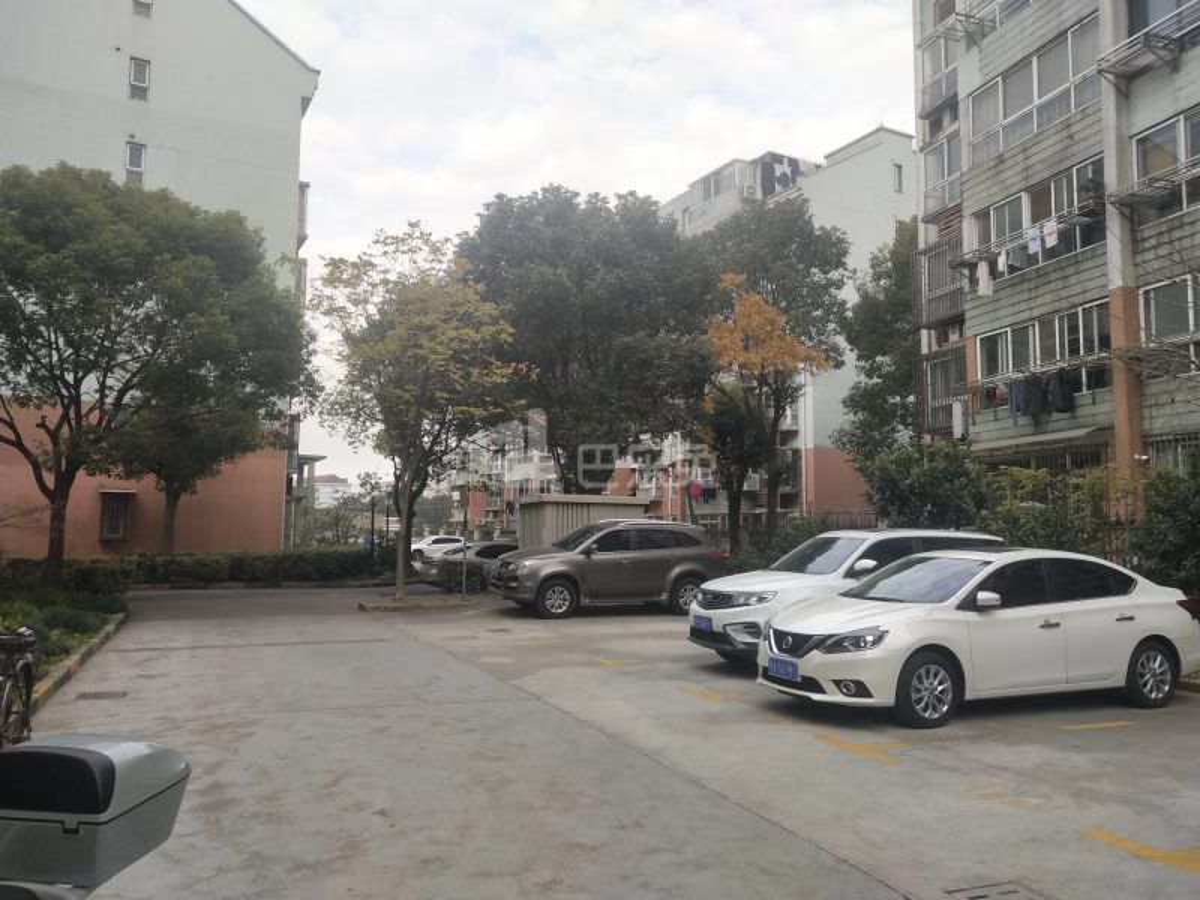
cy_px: 450
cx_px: 600
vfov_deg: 46.8
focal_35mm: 30
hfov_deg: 60.0
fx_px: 1040
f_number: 1.8
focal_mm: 3.95
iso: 90
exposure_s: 1/762
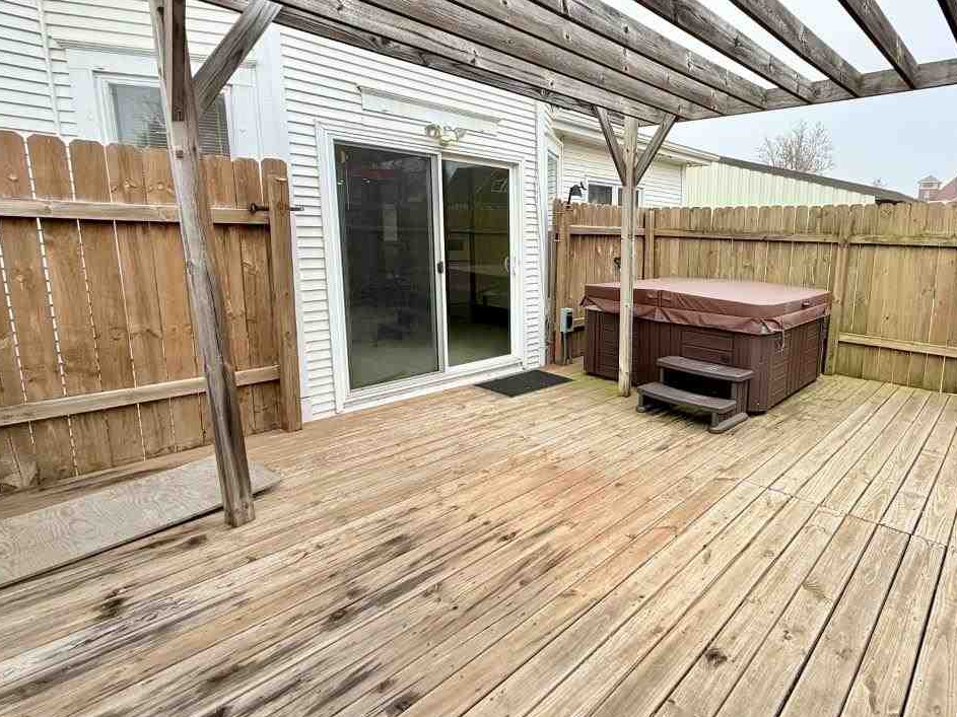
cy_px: 324
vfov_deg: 68.5
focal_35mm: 19
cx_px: 621
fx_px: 525
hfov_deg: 82.4
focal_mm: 2.22
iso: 50
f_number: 2.2
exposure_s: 1/129
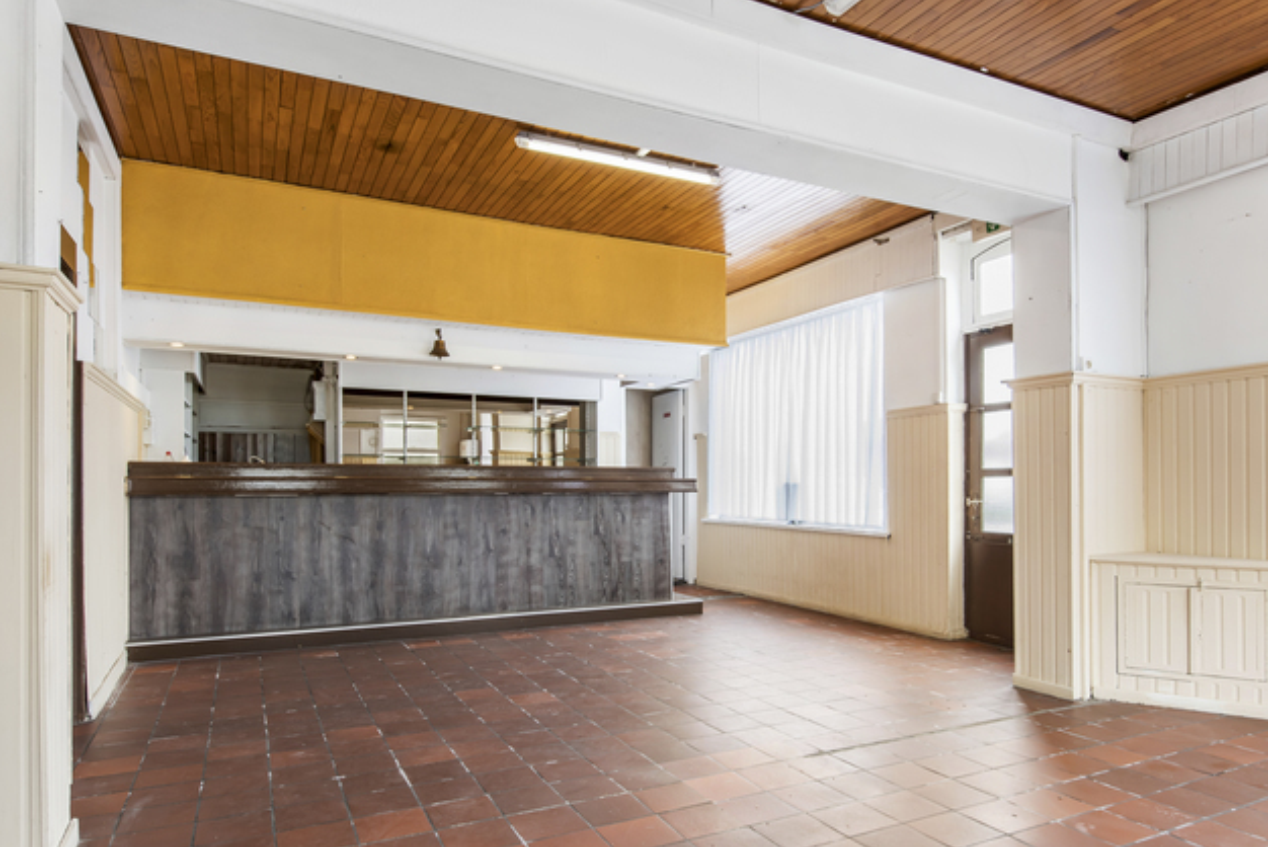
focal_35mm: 23
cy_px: 484
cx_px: 687
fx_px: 810
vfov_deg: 55.0
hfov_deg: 75.9
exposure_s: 1/5
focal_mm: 18
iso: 125
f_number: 11
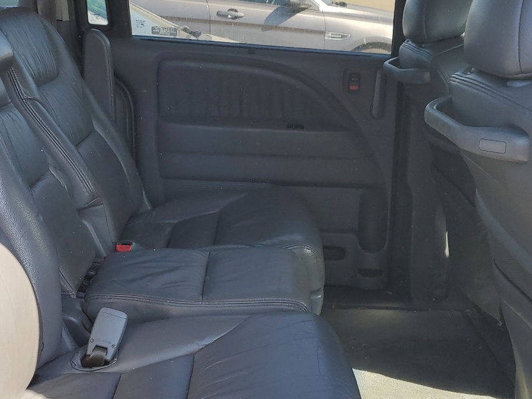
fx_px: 753
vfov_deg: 29.6
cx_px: 264
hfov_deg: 38.9
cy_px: 239
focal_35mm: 49
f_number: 1.5
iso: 50
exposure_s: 1/500
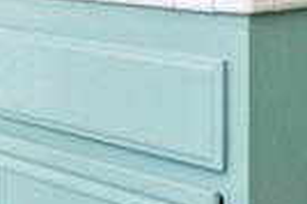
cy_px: -84
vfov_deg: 12.3
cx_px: 108
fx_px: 911
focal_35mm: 107
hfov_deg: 19.1
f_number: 5
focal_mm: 14
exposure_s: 1/100
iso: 200
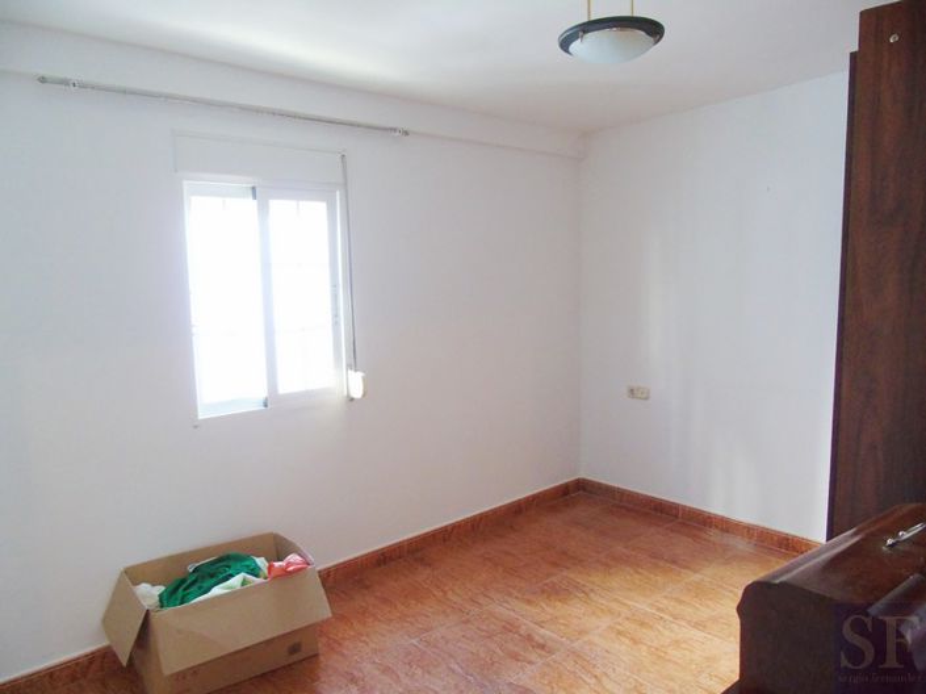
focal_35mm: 25
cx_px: 463
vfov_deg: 54.8
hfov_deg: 69.4
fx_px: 668
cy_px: 347
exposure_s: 1/25
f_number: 3.4
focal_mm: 4.4
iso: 500
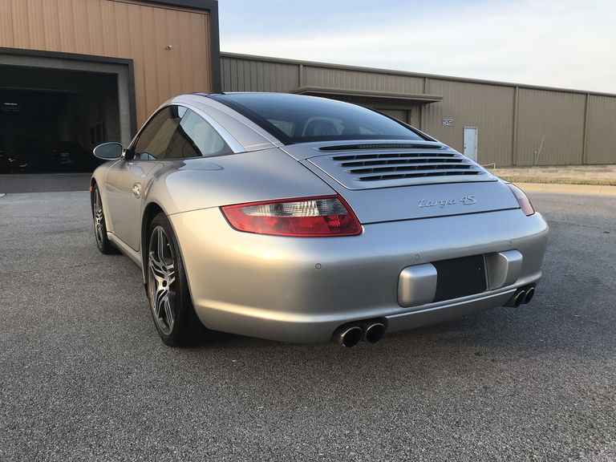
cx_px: 308
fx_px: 498
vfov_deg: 49.7
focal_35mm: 28
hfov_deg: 63.4
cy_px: 231
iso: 20
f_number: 1.8
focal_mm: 3.99
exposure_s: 1/460
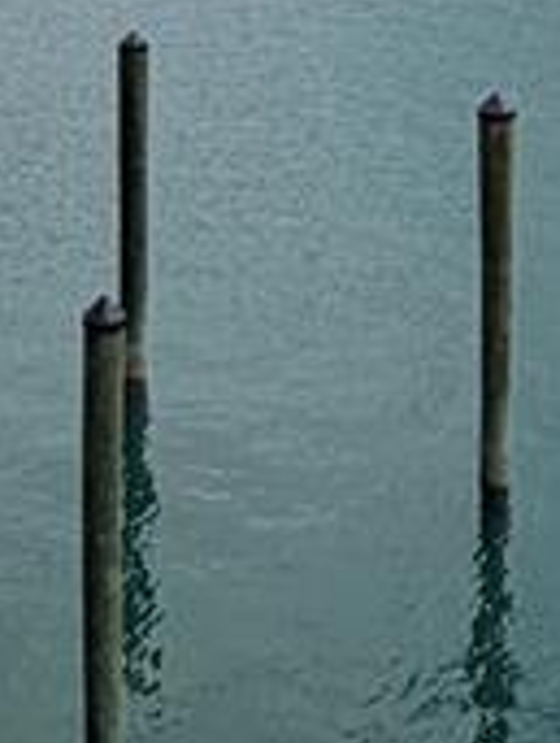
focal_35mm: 98
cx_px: 65
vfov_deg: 17.9
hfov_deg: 15.0
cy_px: -369
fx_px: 2106
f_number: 2.2
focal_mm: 2.22
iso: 20
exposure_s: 1/1656
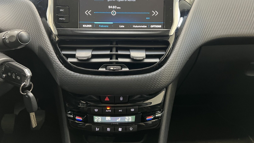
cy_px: 54
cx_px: 124
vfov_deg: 38.7
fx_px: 202
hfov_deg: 64.3
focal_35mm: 30
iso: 320
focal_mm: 5.7
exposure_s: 1/50
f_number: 1.5
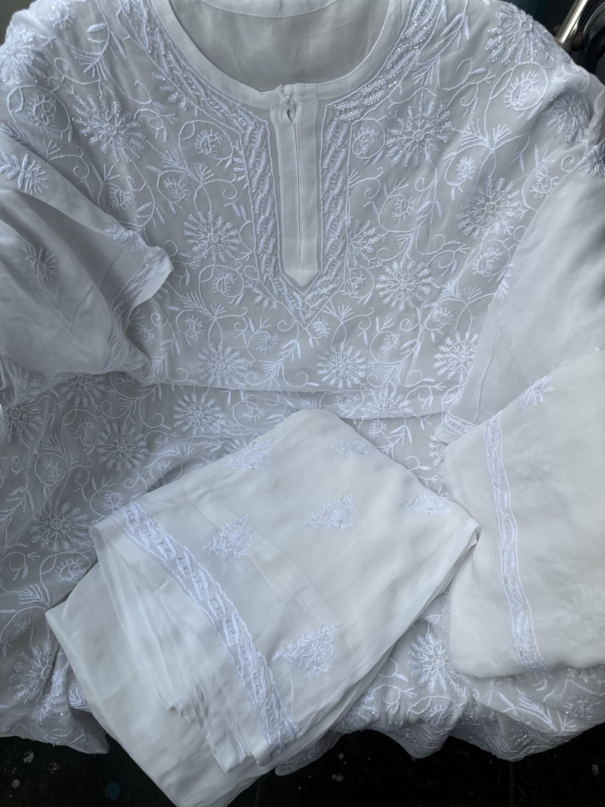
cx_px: 302
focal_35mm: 24
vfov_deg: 71.6
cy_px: 404
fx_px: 559
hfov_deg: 56.8
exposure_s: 1/1880
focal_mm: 6.86
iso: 80
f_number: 1.78
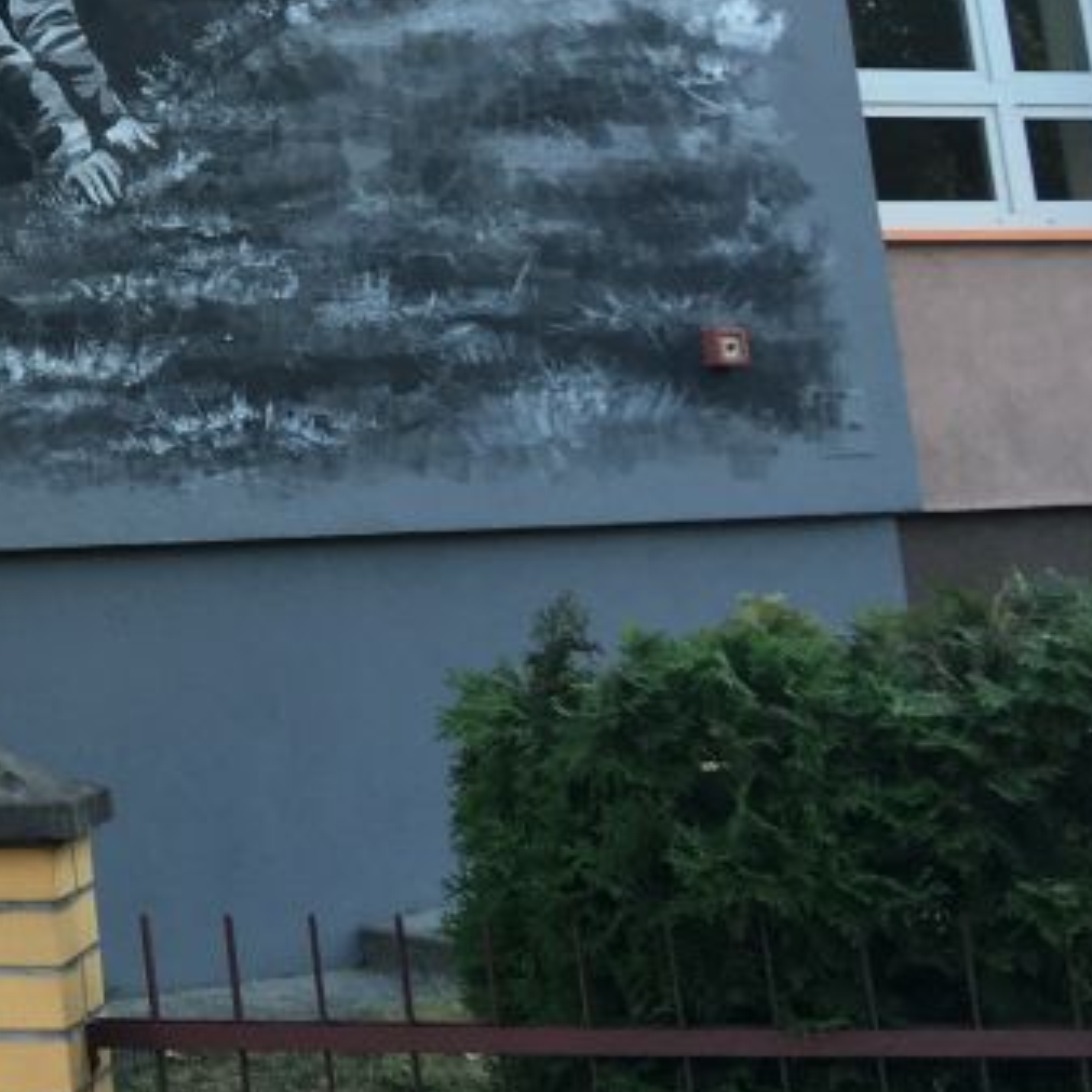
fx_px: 2784
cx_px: -389
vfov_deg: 21.2
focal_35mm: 78
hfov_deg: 20.1
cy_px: -84
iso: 25
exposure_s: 1/149
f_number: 2.2
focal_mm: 4.15
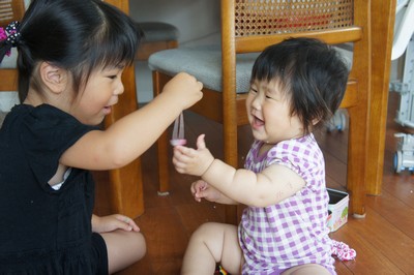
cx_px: 207
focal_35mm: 44
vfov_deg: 30.8
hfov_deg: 45.0
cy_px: 138
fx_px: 500
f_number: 4
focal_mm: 29
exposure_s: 1/50
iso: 500
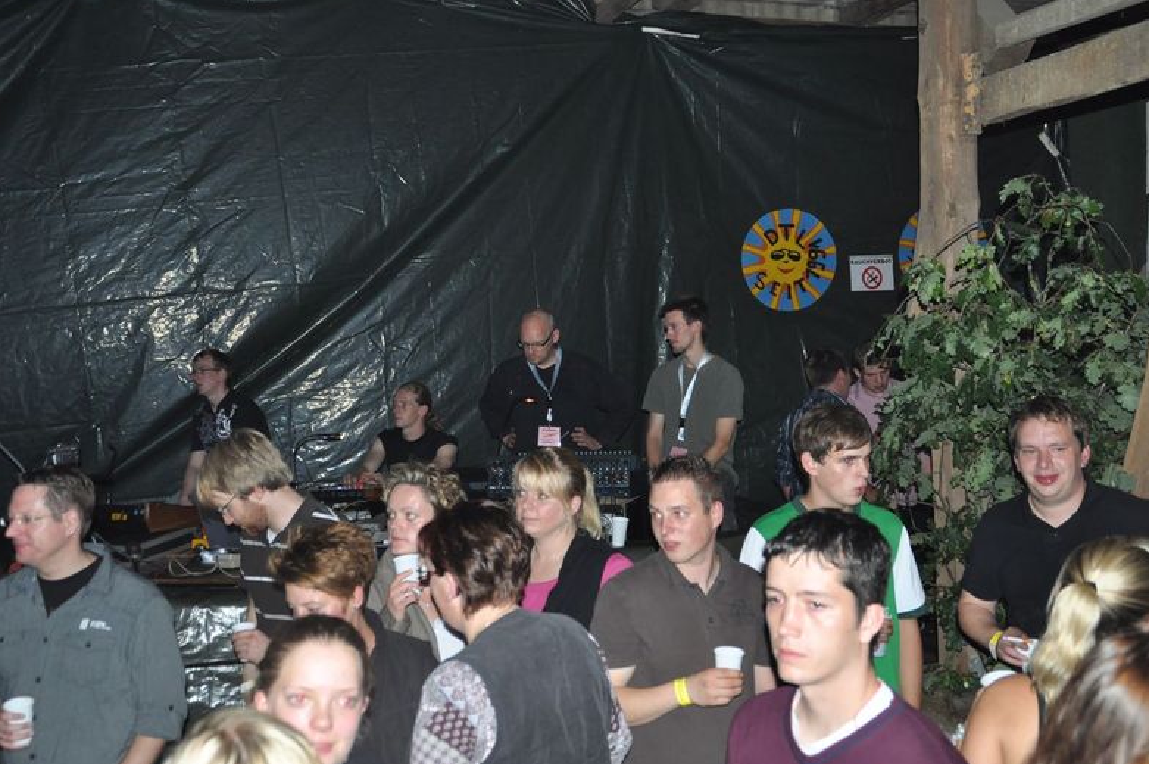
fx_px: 1371
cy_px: 376
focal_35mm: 43
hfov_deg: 45.5
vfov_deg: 31.1
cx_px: 563
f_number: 4
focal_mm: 28
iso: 800
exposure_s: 1/60
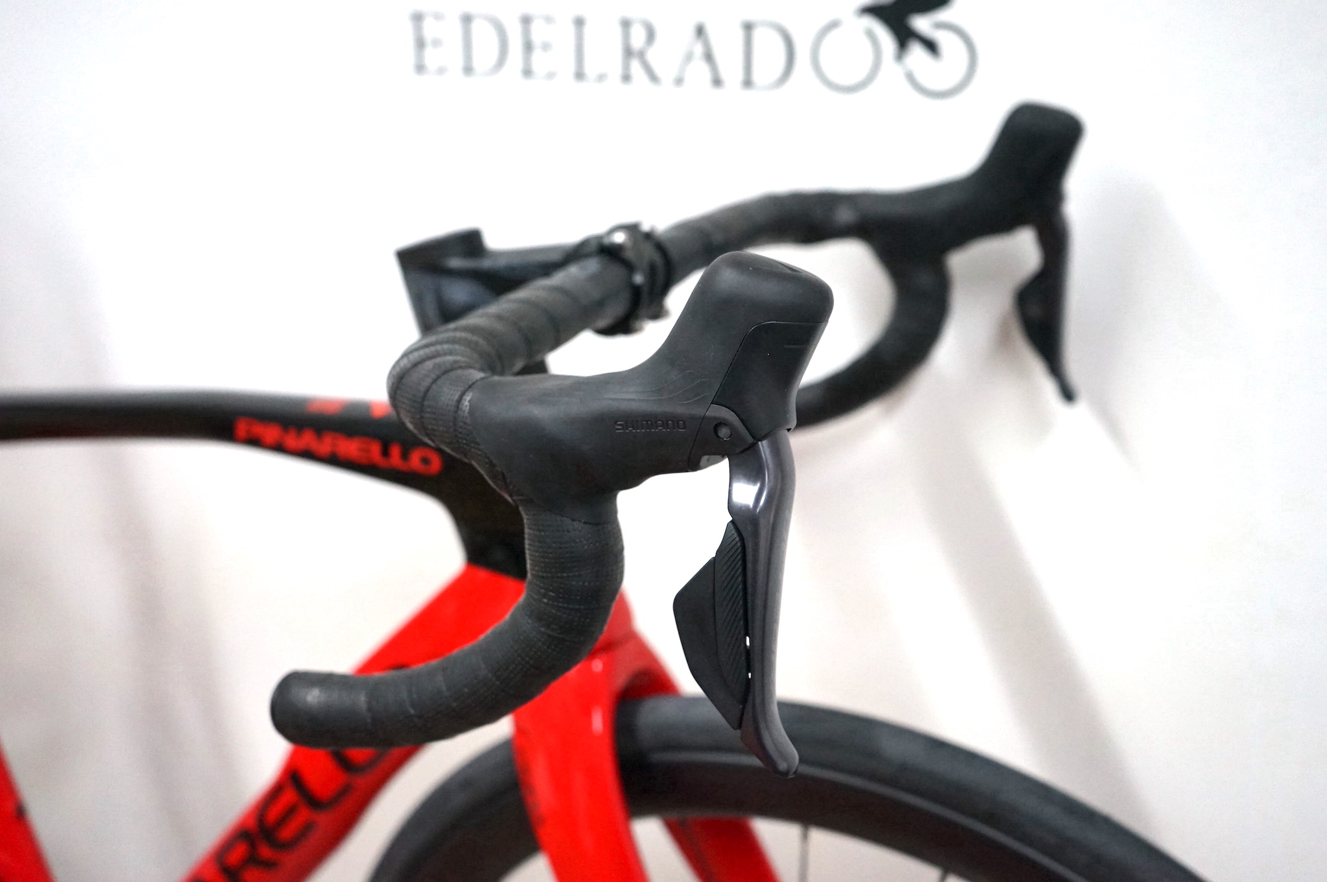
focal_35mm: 41
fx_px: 1510
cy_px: 441
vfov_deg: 32.6
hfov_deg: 47.4
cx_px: 664
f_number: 4.5
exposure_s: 1/160
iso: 3200
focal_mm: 41
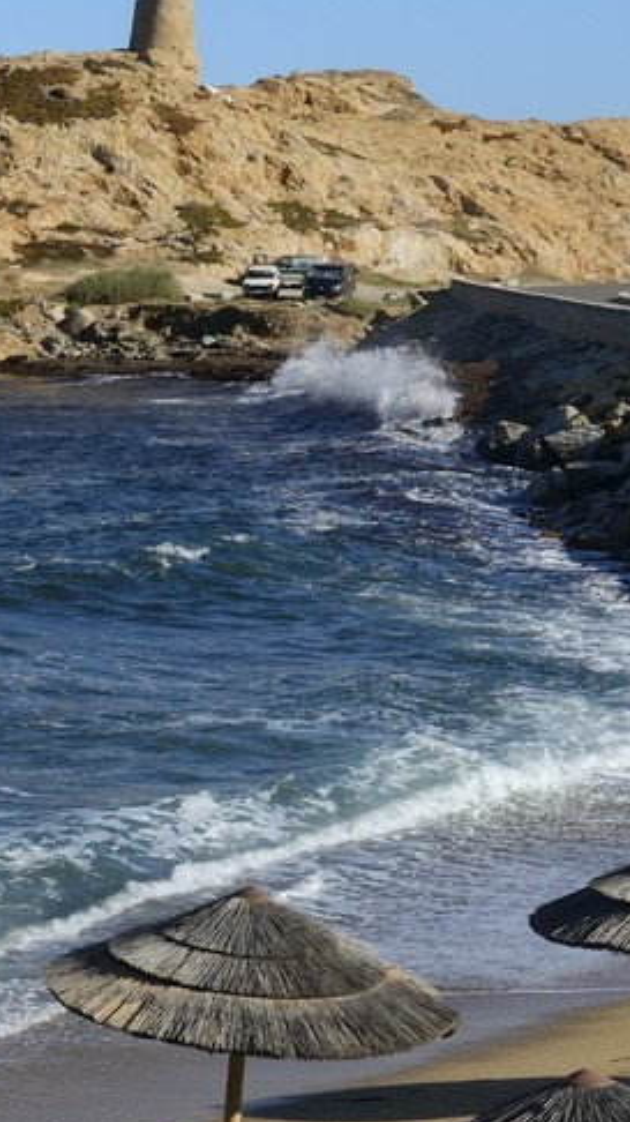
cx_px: -1135
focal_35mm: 124
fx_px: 3686
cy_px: 628
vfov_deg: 17.3
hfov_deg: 8.5
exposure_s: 1/320
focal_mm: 36
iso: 200
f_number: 13
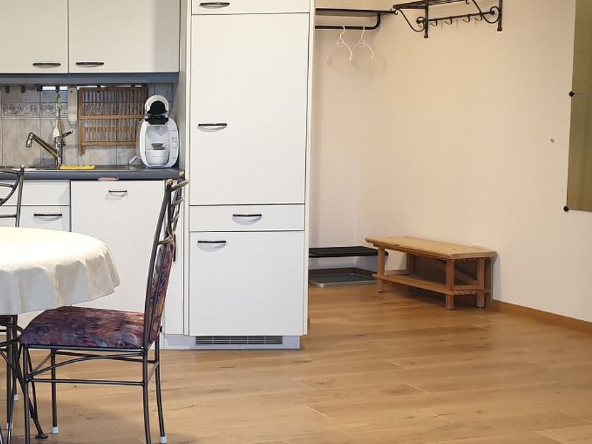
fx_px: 1095
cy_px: 251
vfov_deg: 22.9
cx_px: 65
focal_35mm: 64
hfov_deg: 29.1
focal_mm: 4.3
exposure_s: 1/33
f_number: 2.4
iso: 250
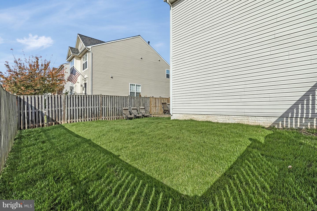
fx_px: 141
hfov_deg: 96.7
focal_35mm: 16
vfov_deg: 73.7
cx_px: 158
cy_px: 106
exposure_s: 1/2500
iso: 1250
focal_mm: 16
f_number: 7.1
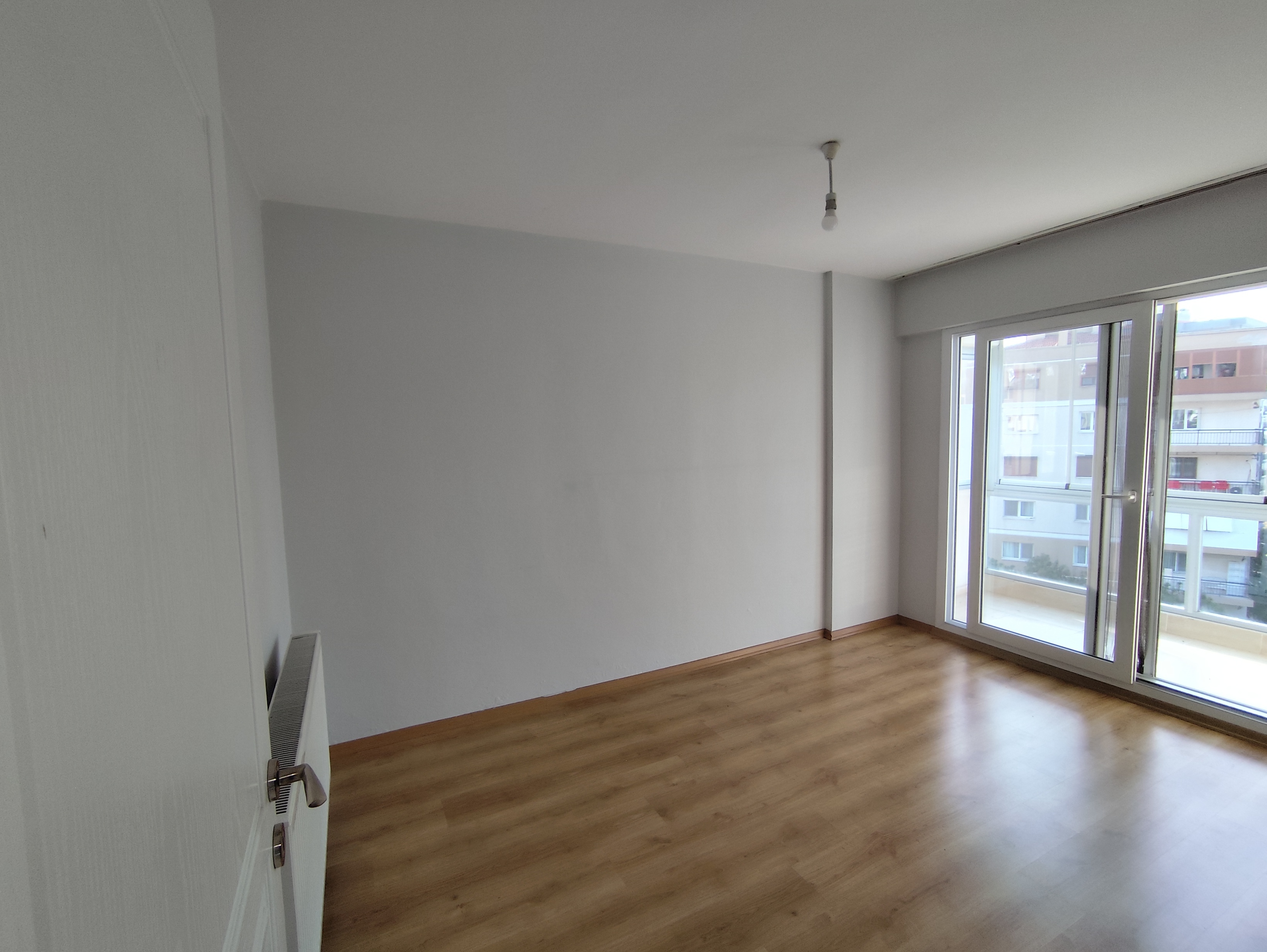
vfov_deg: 78.2
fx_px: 586
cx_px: 634
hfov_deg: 94.5
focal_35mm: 16
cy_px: 476
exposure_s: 1/109
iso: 50
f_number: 2.2
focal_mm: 1.65
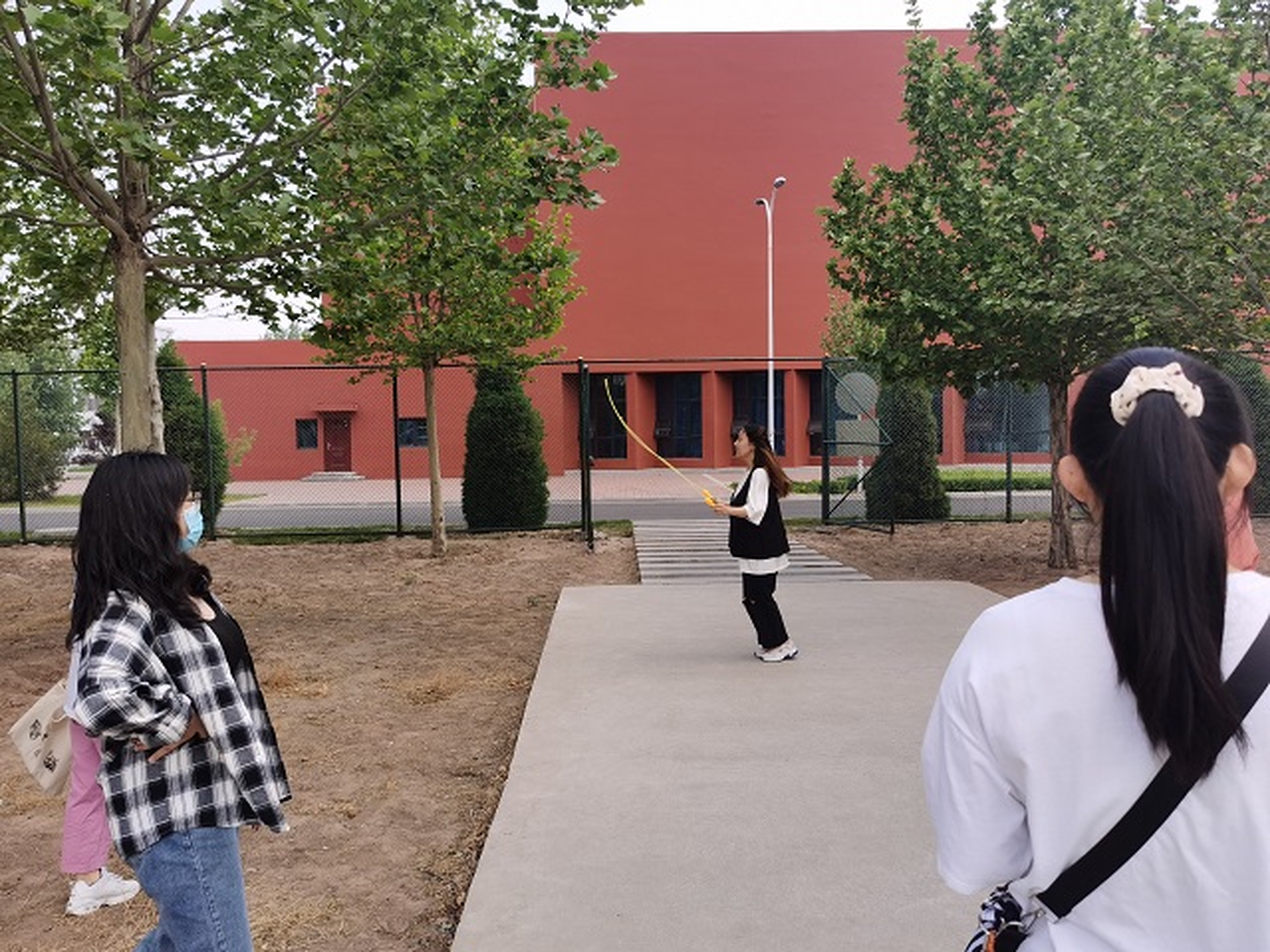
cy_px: 476
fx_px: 1027
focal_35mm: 28
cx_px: 635
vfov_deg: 49.7
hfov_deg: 63.4
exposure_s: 1/2092
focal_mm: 5.56
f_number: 1.6
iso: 50
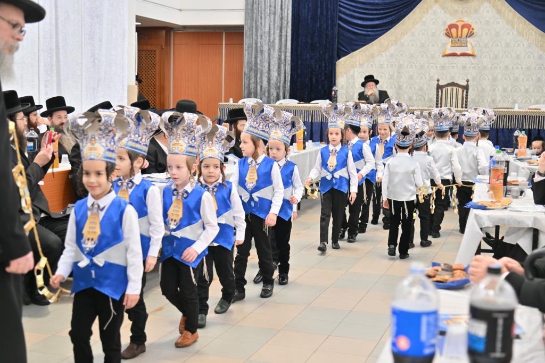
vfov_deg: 27.0
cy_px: 182
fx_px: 757
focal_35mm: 50
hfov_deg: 39.6
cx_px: 272
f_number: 4
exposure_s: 1/160
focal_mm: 50
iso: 250
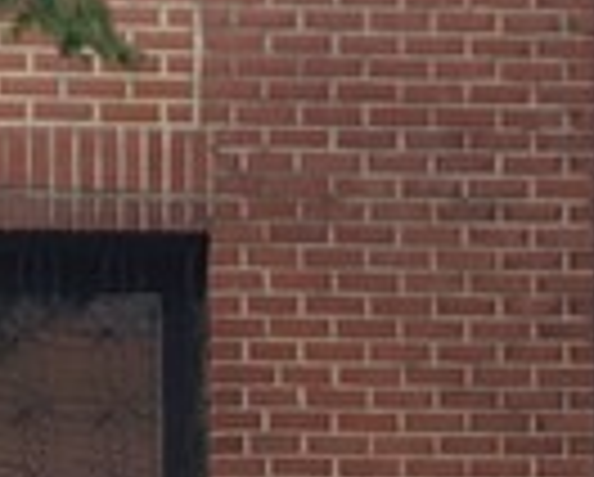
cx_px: 207
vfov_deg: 4.6
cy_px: 1069
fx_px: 5845
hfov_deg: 5.8
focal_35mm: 332
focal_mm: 5.88
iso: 50
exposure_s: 1/120
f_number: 2.4
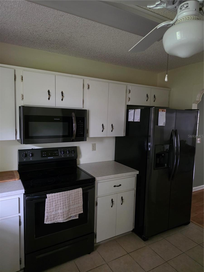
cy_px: 136
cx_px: 102
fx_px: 181
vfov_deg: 73.9
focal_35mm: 23
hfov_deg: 58.9
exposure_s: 1/40
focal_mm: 6.3
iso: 1600
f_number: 1.7
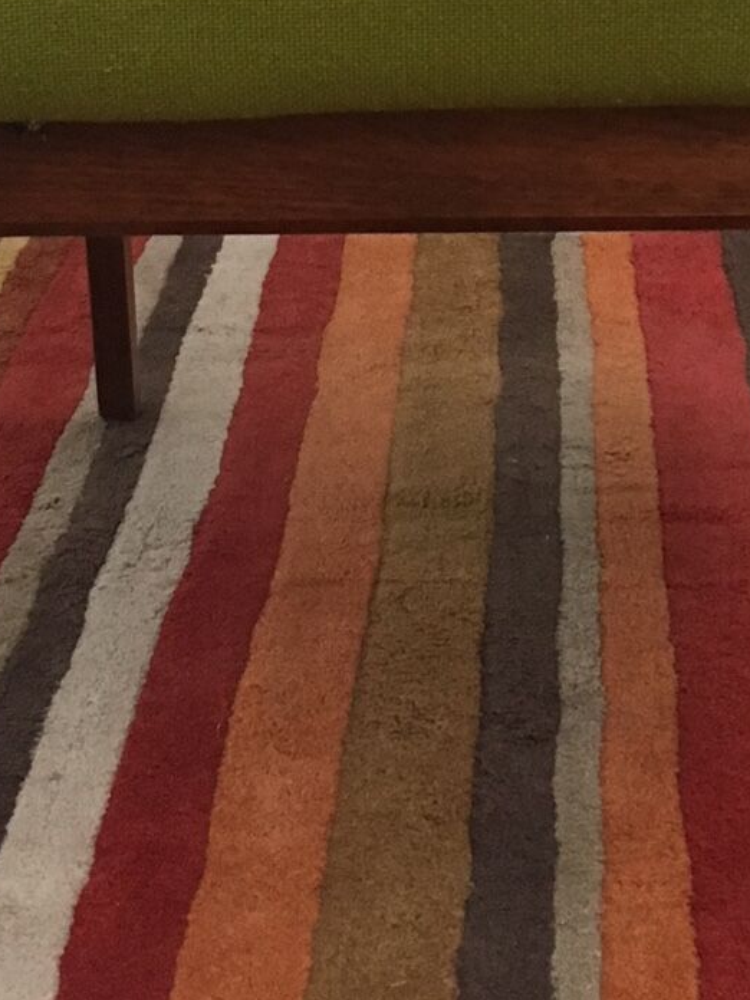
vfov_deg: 22.4
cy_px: 16
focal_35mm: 84
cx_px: 539
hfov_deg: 17.5
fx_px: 2427
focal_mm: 4.15
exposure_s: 1/33
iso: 160
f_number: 2.2
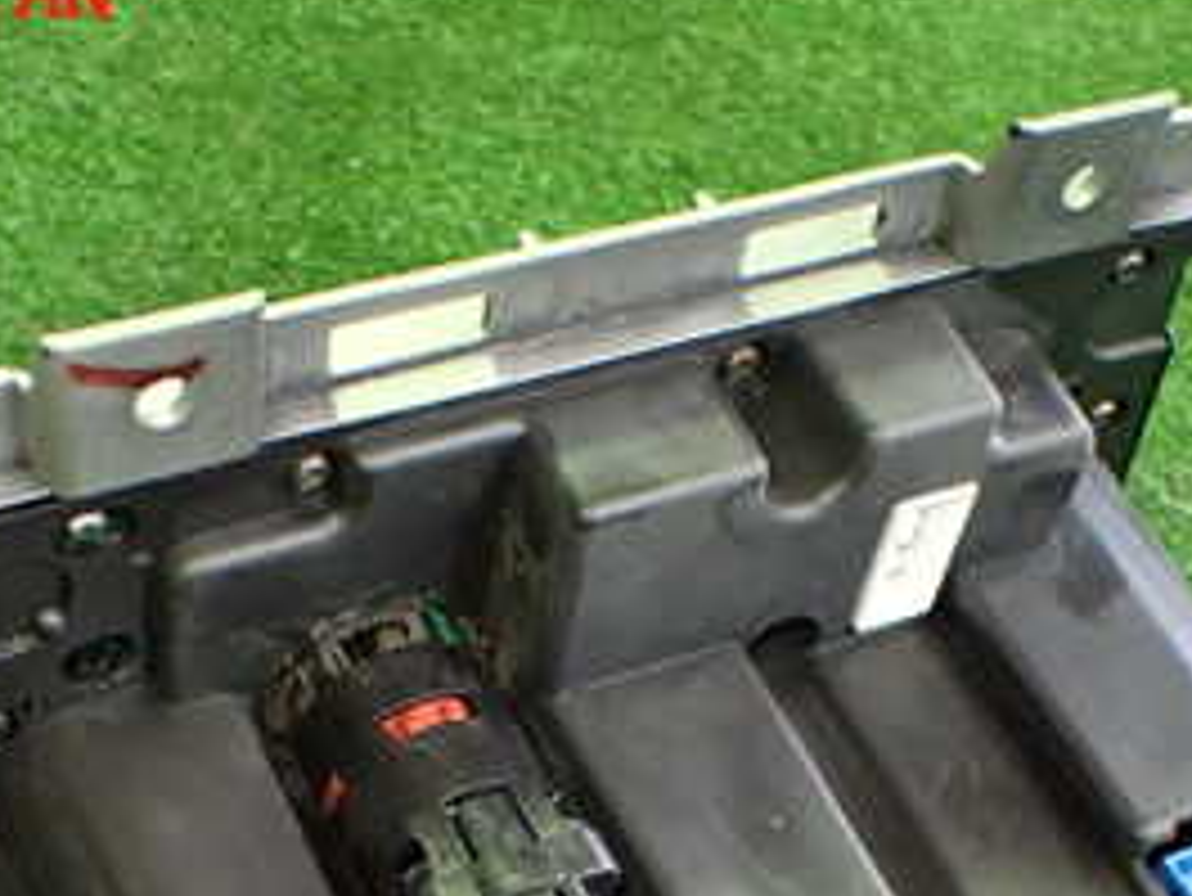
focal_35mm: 68
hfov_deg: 28.5
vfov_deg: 20.8
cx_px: 643
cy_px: 946
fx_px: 2343
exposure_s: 1/50
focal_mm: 5.4
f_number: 2.3
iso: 800
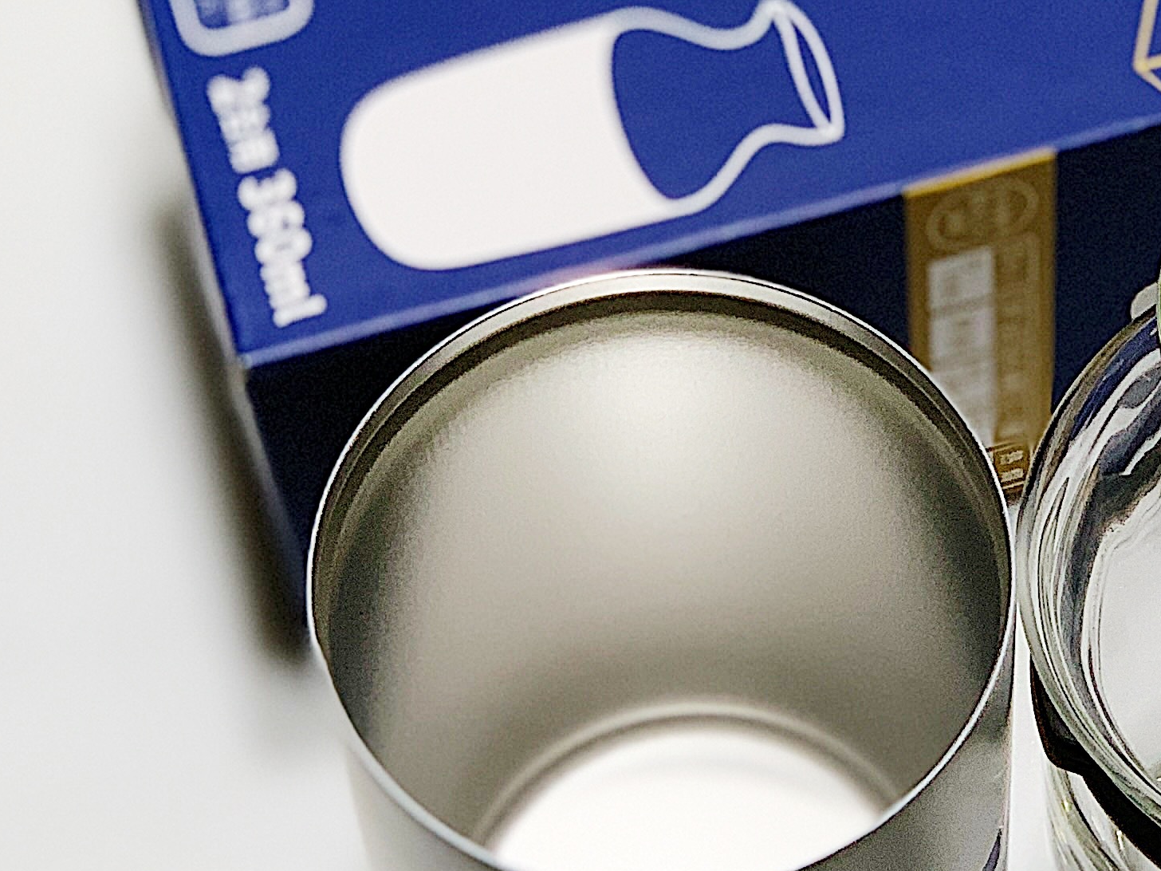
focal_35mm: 144
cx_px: 985
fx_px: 4830
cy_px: 350
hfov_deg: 13.6
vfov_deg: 10.3
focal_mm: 6
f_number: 2.4
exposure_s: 1/98
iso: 80
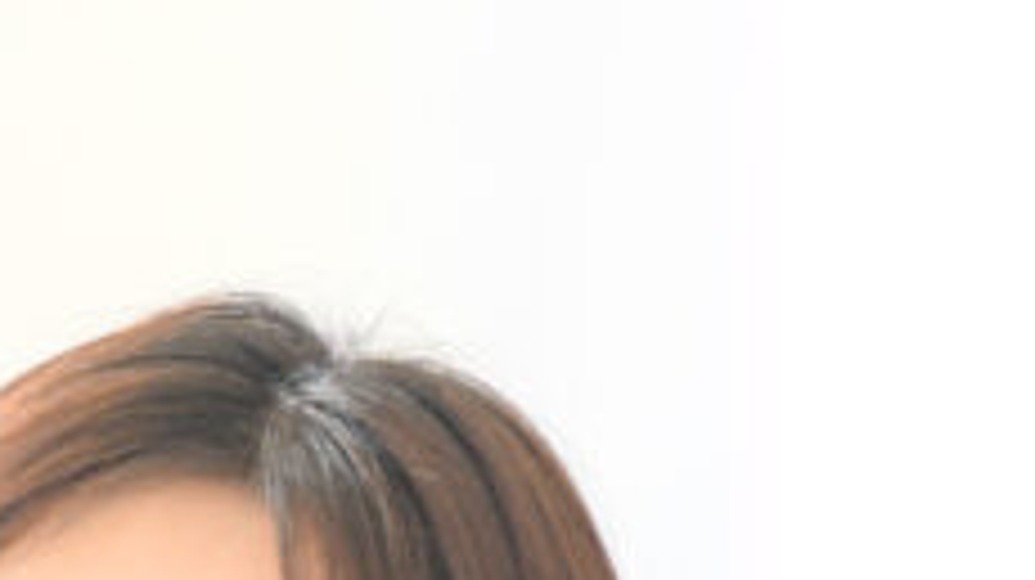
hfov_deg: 3.1
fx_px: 19170
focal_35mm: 699
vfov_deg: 1.7
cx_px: -45
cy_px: 1117
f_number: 3.2
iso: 320
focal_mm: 150
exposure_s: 1/200
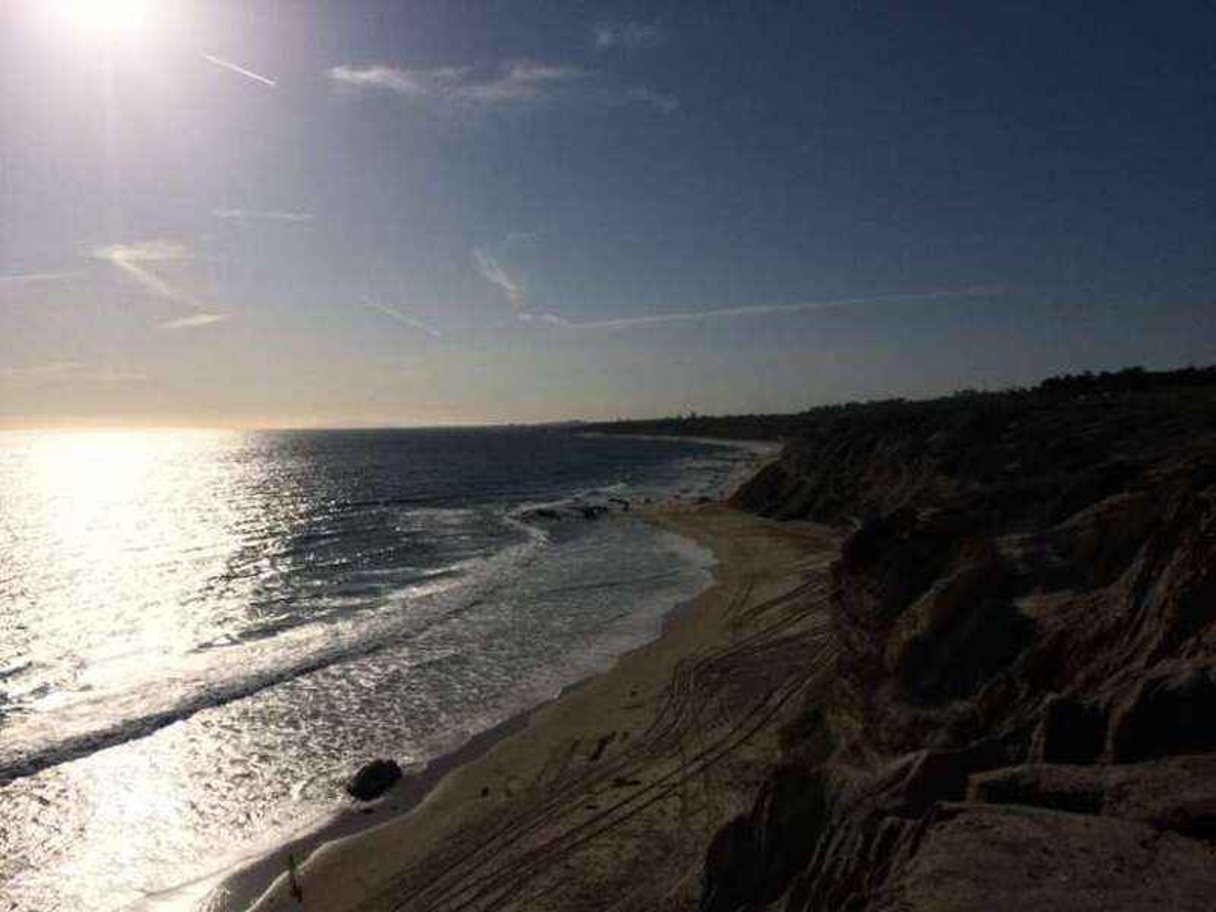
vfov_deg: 48.2
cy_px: 456
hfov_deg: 61.7
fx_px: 1019
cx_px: 608
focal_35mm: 29
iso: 64
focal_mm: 4.15
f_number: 2.2
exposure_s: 1/41667
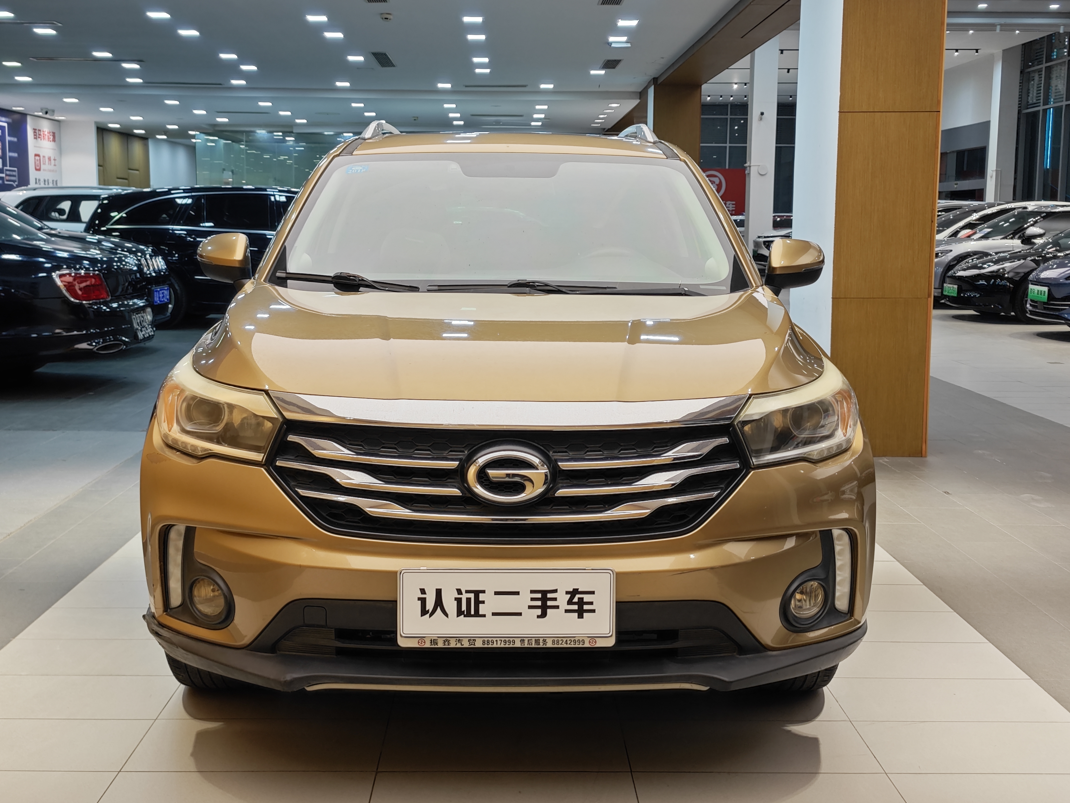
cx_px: 512
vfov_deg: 36.8
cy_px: 368
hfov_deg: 47.8
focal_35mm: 39
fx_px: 1206
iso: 125
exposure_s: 1/100
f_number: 1.9
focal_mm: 8.7
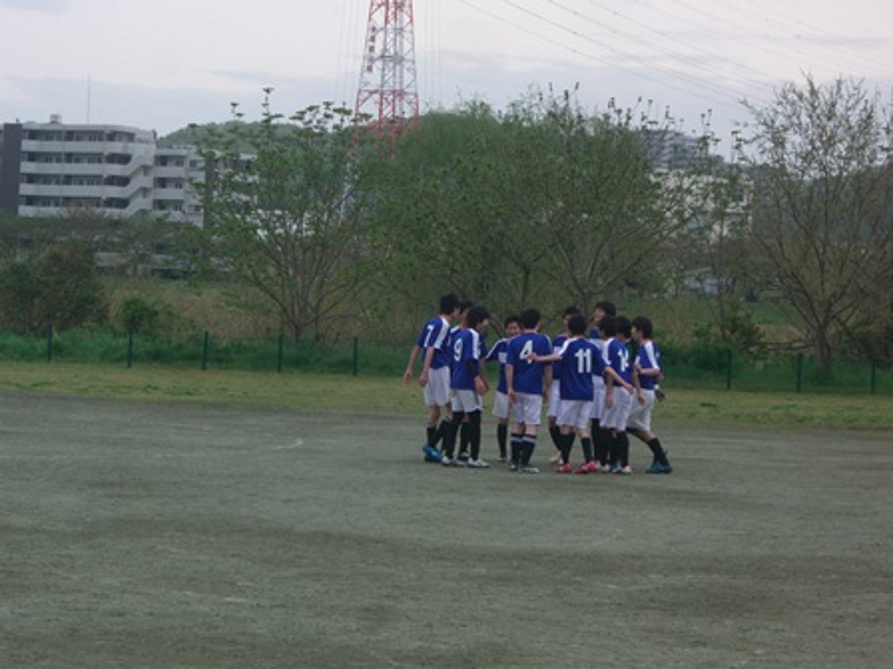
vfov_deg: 13.0
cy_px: 334
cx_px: 446
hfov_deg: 17.3
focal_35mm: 114
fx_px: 2941
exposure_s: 1/200
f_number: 5.4
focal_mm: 23.7
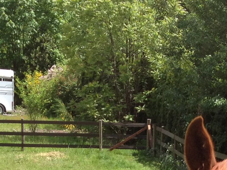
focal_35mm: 150
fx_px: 983
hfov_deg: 12.9
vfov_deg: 9.2
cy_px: 352
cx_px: 256
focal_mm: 4.28
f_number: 2.4
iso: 64
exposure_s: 1/789
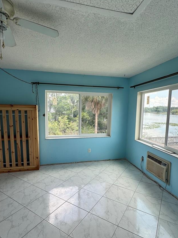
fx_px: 137
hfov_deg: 65.9
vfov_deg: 81.6
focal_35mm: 20
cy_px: 128
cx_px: 92
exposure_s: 1/153
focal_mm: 2.22
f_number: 2.2
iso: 40
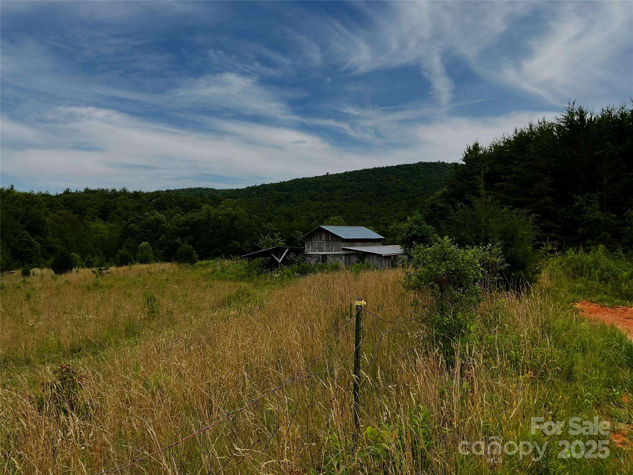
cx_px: 316
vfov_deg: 48.2
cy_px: 238
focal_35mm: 29
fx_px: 530
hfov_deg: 61.7
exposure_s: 1/2058
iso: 16
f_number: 1.8
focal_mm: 3
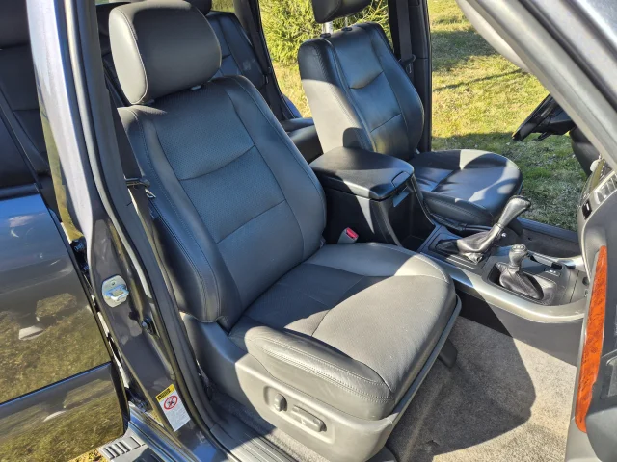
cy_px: 231
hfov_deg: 73.9
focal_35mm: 23
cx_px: 308
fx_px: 410
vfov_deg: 58.9
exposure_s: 1/364
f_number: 1.8
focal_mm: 5.4
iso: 25
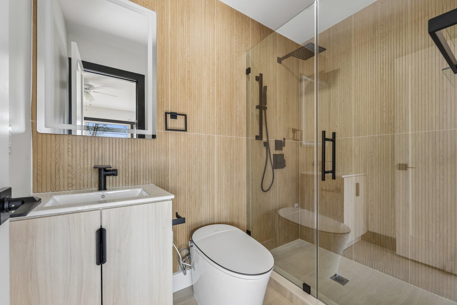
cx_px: 228
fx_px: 178
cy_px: 152
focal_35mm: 14
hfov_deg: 104.3
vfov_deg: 81.2
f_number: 10
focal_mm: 14
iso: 100
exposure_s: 1/5
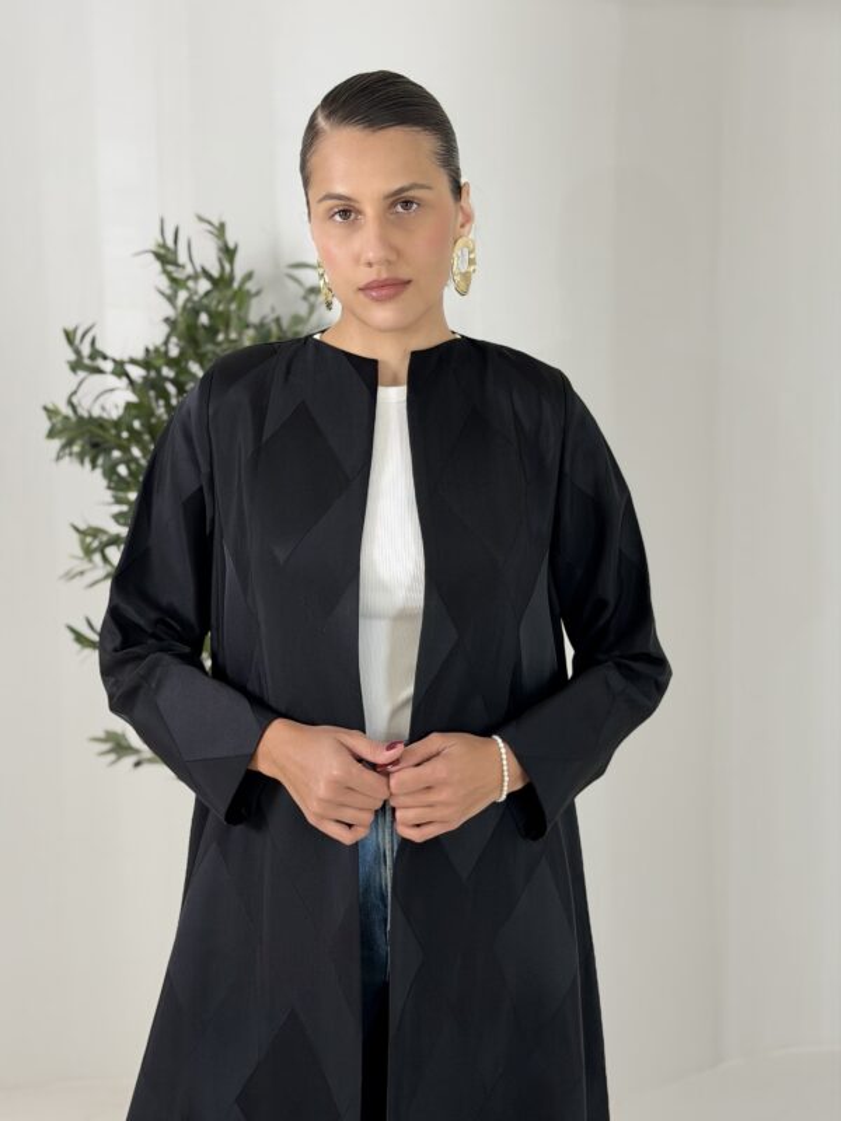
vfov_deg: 39.7
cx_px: 420
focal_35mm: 48
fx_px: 1555
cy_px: 560
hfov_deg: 30.3
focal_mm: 6.76
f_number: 1.78
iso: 64
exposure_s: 1/411
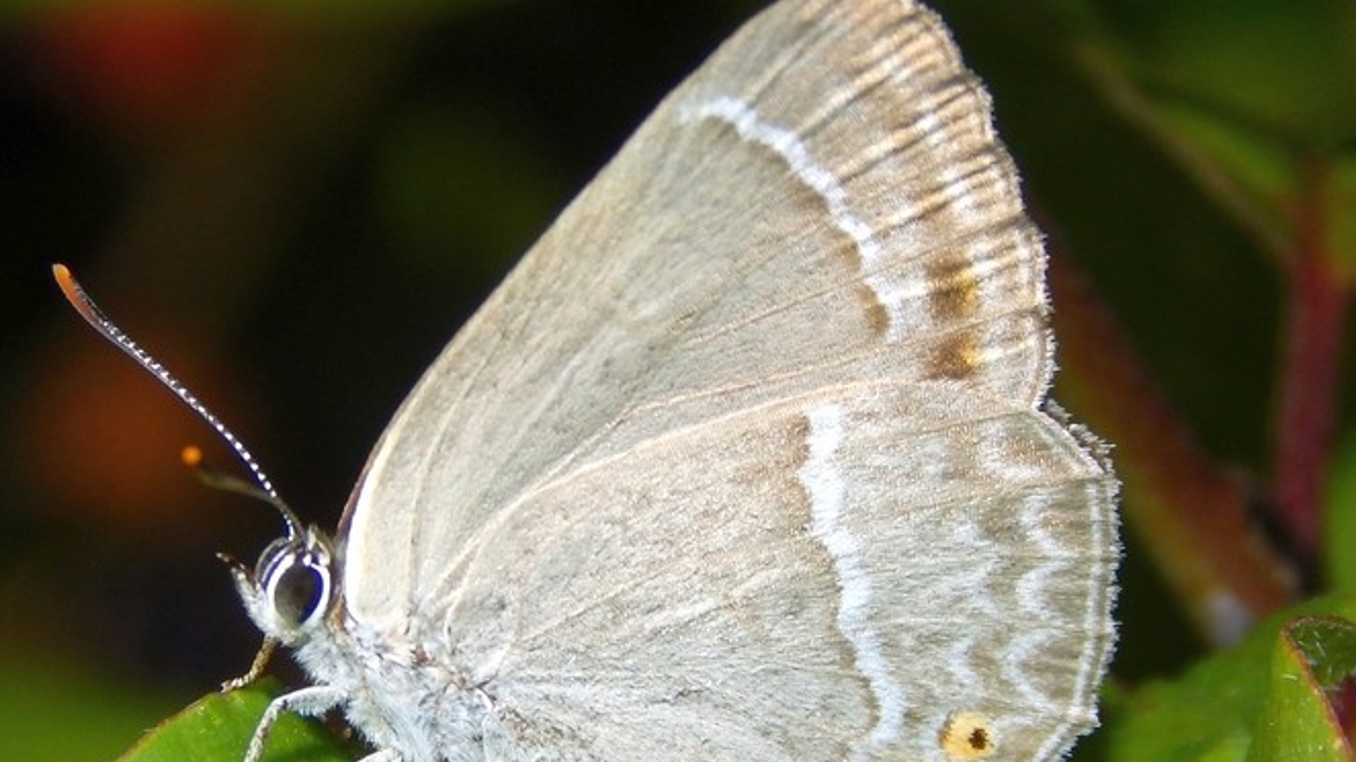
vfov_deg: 6.5
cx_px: 606
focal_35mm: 187
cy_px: 465
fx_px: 6722
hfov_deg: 11.5
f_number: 9.8
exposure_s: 1/500
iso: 125
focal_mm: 25.3
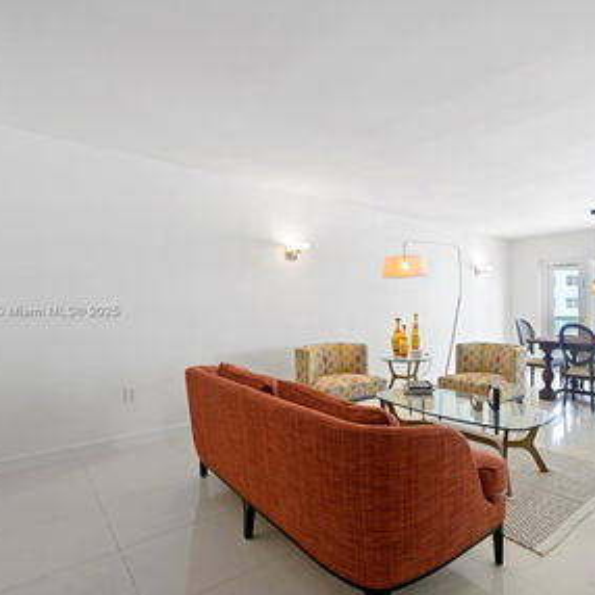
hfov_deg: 71.5
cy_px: 312
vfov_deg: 74.8
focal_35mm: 20
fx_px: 389
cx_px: 418
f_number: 8
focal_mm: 14
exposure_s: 1/5
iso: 125
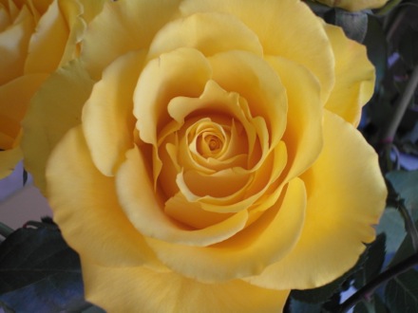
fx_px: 845
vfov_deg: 21.0
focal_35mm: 70
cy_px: 156
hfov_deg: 27.8
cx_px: 209
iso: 240
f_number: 5.1
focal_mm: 12.8
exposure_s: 1/45
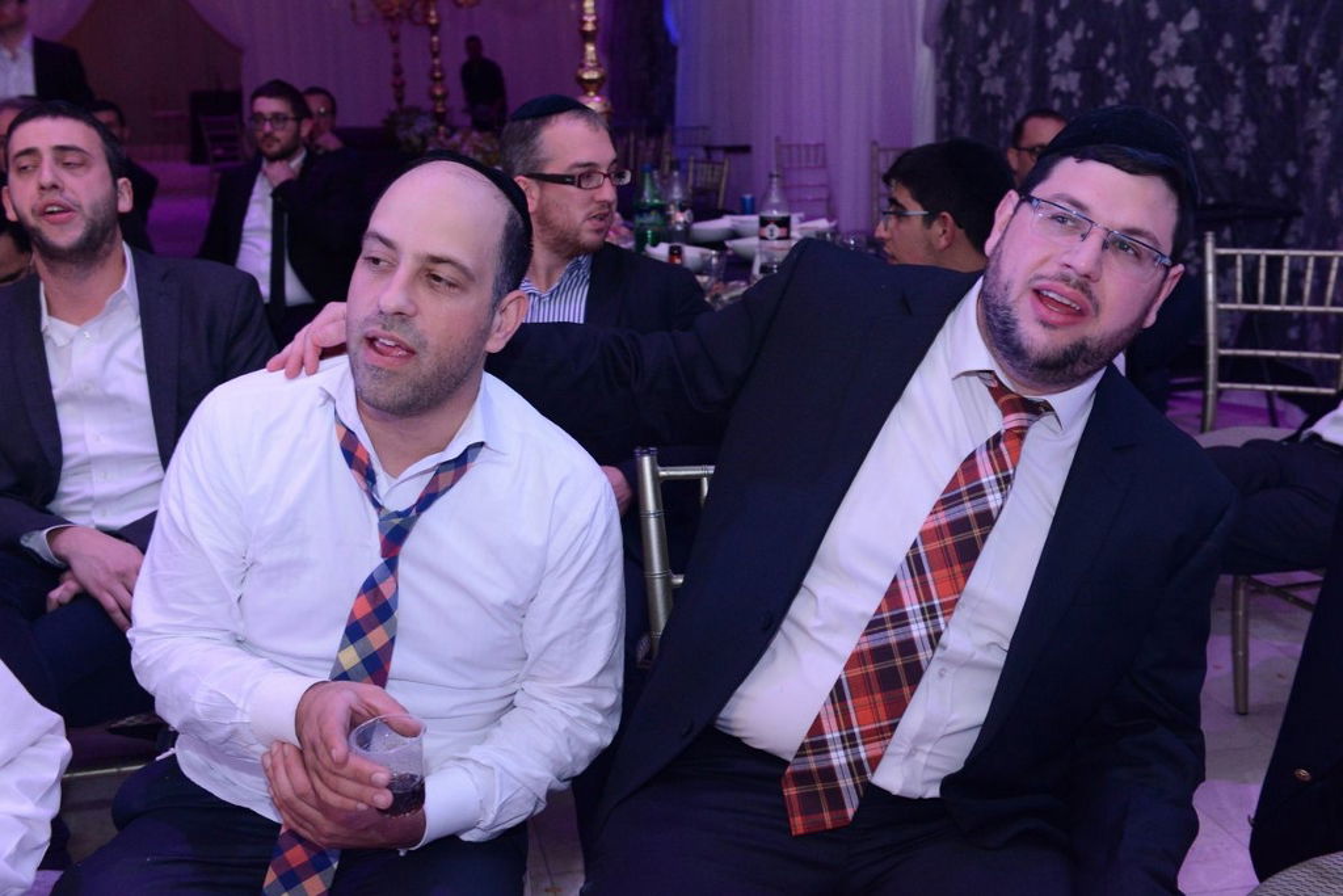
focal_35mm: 44
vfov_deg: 30.5
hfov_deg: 44.5
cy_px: 448
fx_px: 1642
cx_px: 672
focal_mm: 44
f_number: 5.6
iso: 4000
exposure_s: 1/125
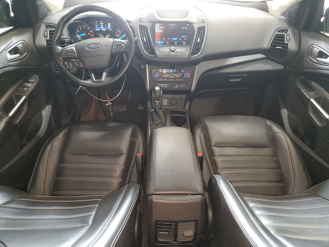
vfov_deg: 53.1
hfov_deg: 67.3
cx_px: 164
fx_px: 247
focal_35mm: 26
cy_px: 124
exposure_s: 1/24
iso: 126
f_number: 1.5
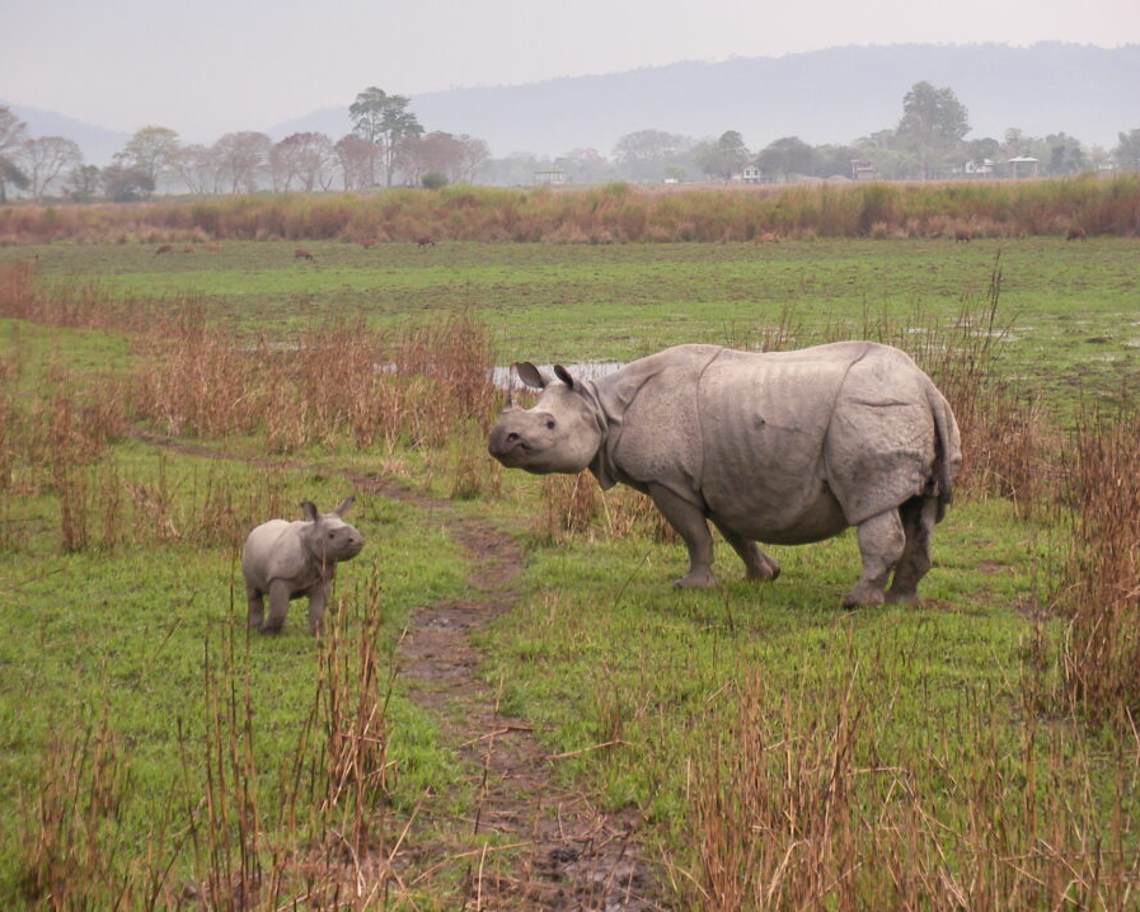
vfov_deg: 11.0
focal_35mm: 141
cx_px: 531
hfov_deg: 13.7
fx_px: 4758
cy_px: 456
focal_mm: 20.6
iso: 73
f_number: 4.1
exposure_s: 1/51.4
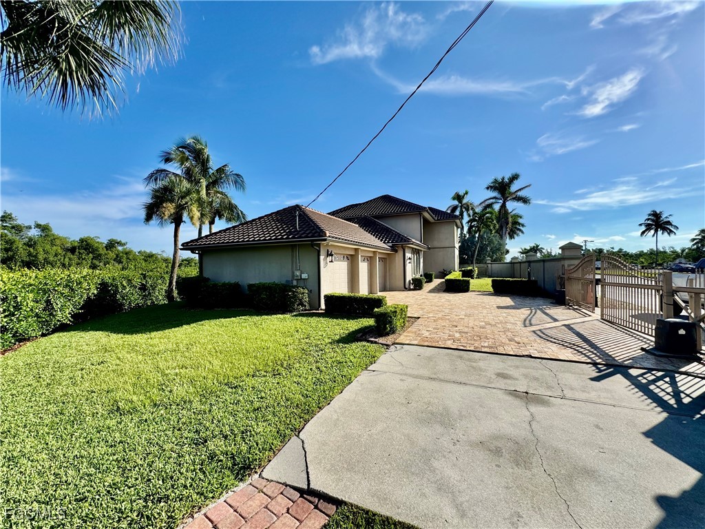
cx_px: 352
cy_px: 264
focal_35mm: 14
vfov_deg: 85.7
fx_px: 285
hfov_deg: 102.1
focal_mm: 2.22
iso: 50
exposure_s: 1/1748
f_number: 2.2
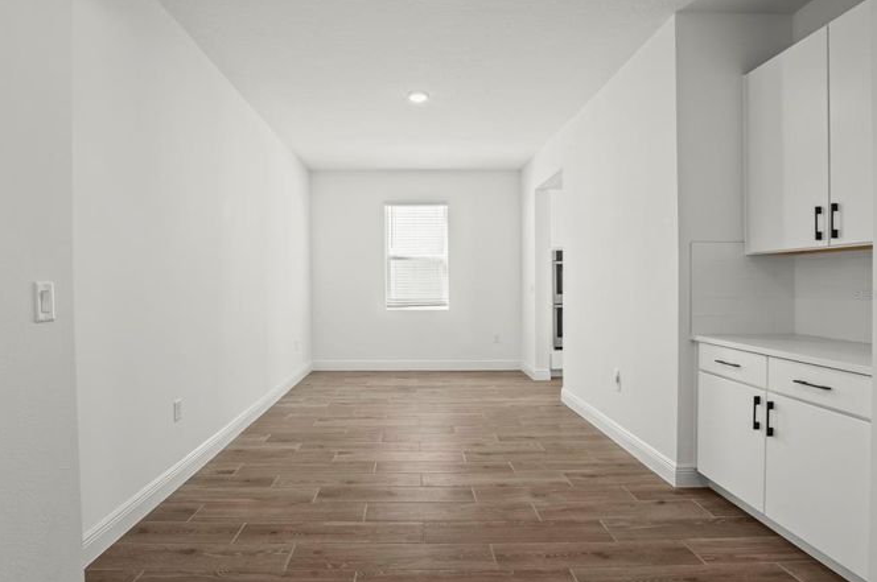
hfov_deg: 91.6
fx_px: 427
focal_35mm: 18
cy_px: 294
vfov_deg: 68.6
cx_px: 440
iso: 200
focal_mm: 11
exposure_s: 1
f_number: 8
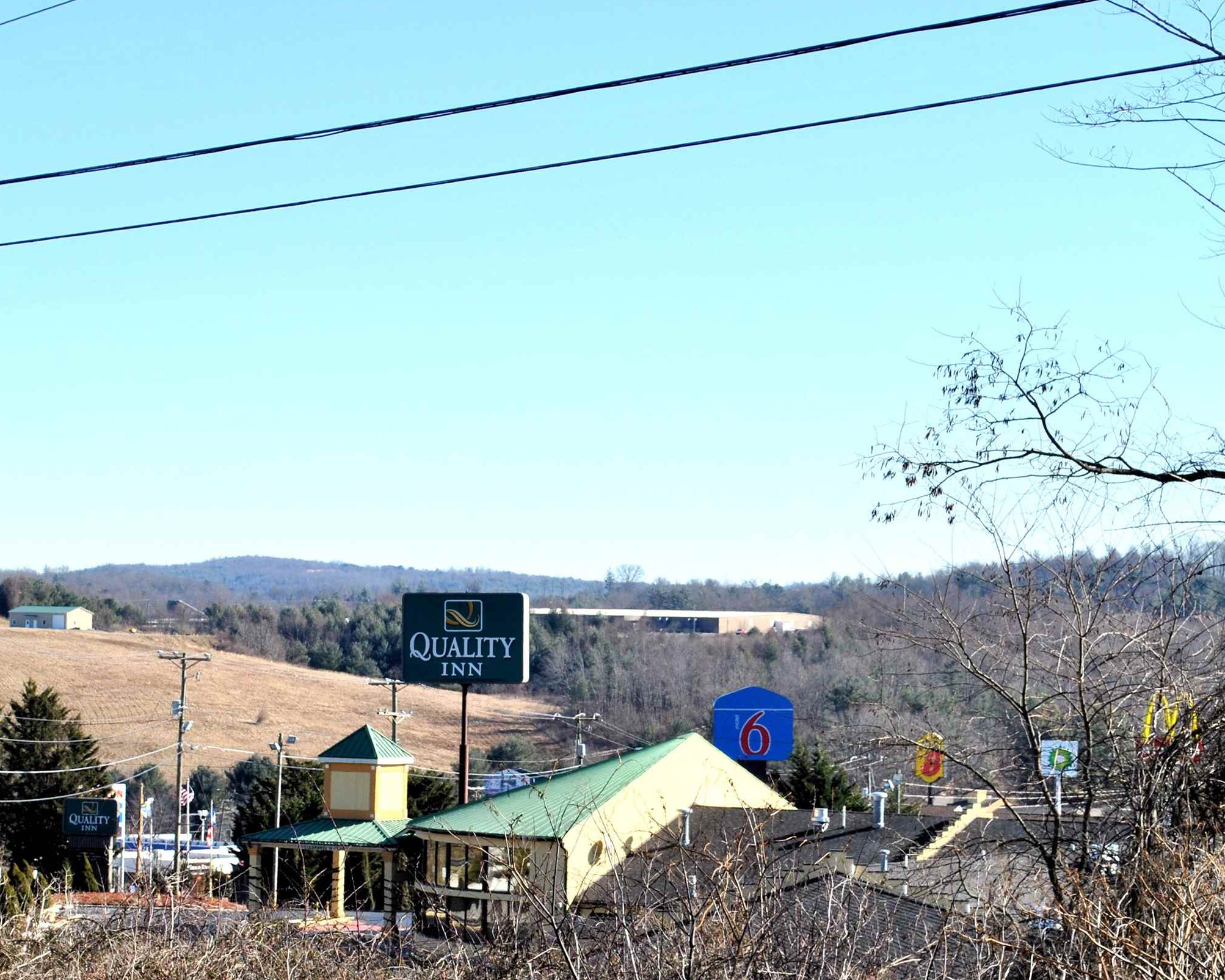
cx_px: 575
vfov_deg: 13.0
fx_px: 4304
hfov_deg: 16.2
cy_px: 600
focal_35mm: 119
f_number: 8
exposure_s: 1/250
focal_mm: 55
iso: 100
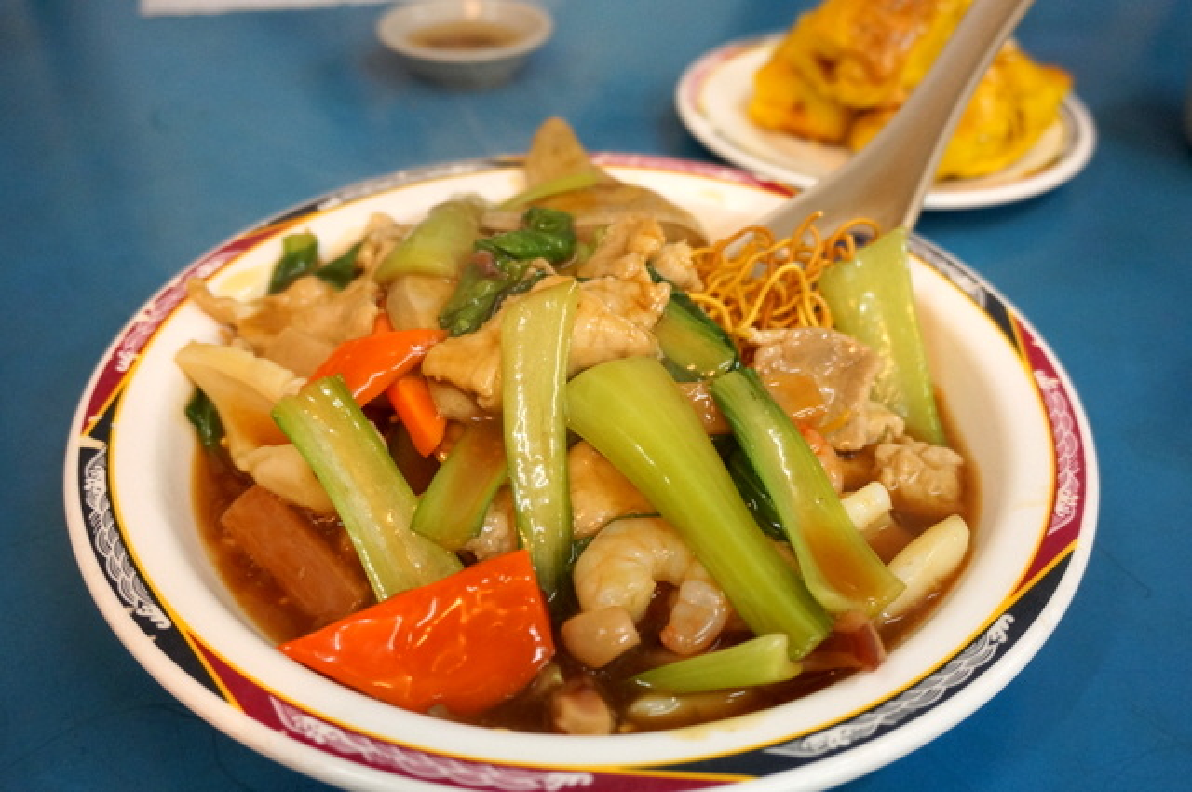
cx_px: 596
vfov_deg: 39.9
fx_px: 1091
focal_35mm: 33
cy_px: 396
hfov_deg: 57.3
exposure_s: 1/60
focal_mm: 22
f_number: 4
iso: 1250
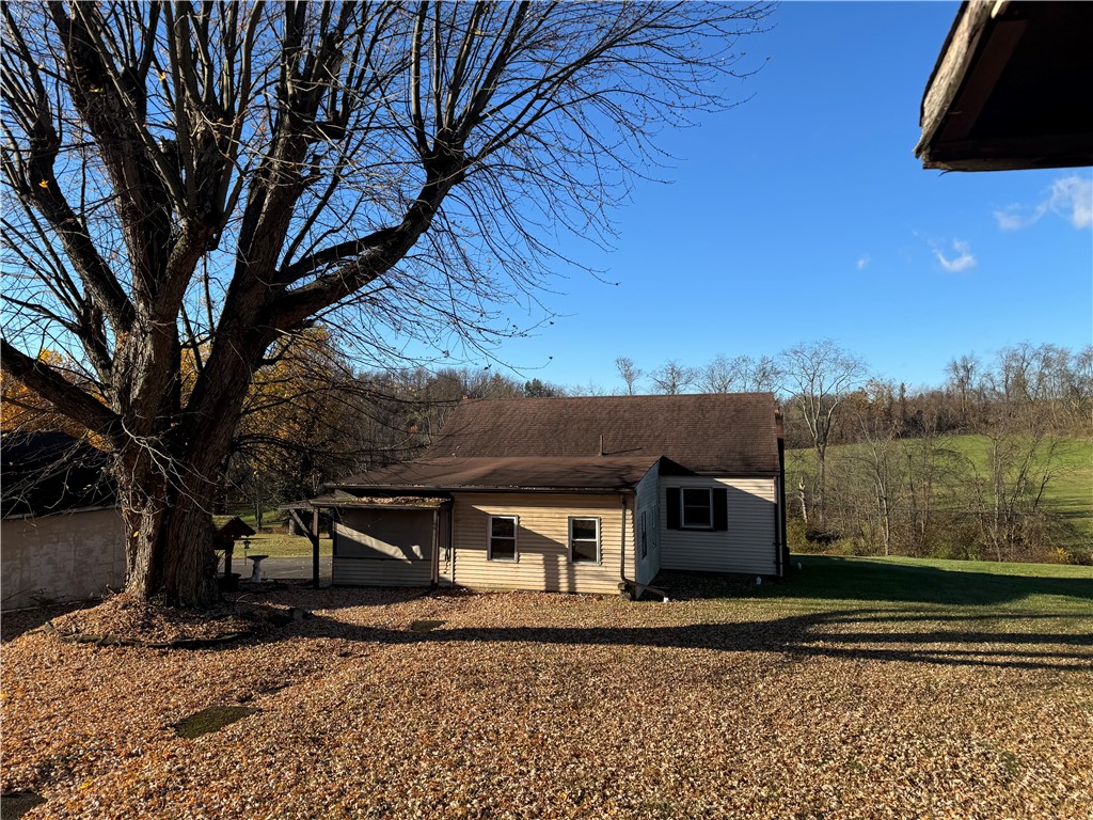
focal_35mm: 24
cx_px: 546
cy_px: 410
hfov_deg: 71.6
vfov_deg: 56.8
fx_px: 758
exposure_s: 1/3096
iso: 80
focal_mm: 6.76
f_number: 1.78
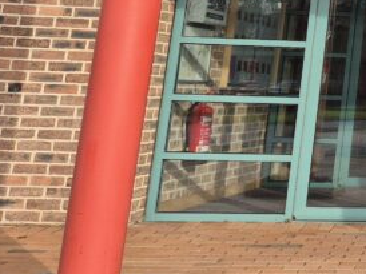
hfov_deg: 18.6
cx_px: 628
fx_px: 908
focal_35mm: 86
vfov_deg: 16.1
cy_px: -99
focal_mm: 5.4
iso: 25
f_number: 1.8
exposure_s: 1/596
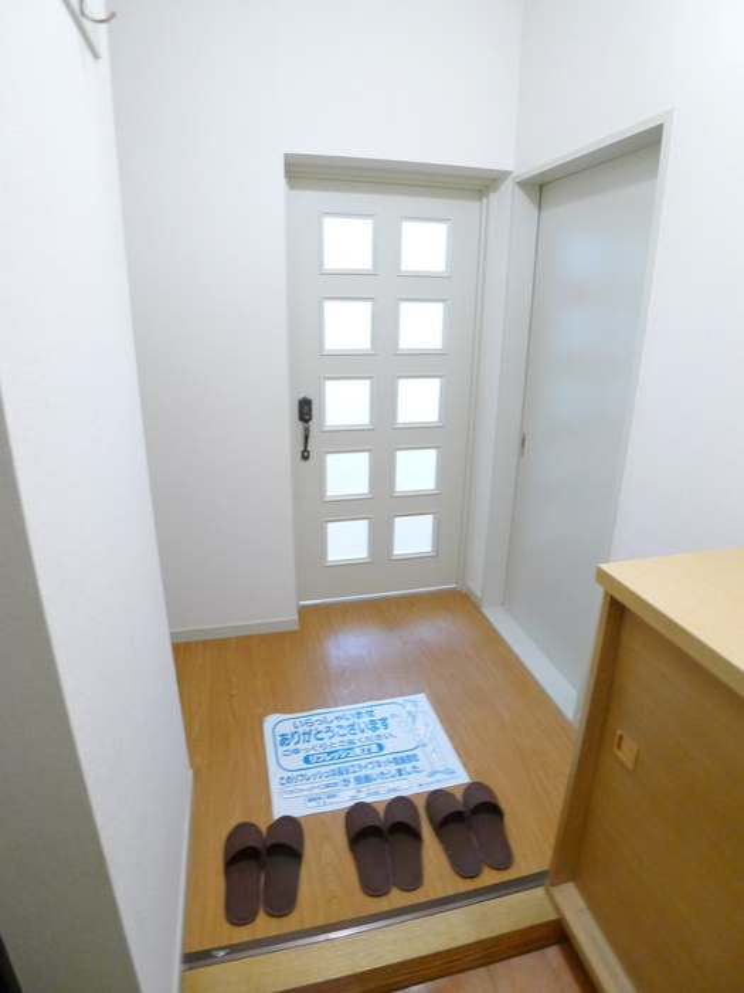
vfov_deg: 71.6
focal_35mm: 24
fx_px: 688
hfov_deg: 56.8
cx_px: 372
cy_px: 496
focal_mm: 5.1
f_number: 2
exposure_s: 1/10
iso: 400
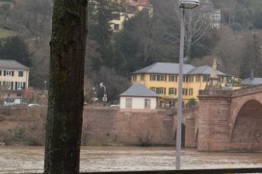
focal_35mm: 130
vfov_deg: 10.5
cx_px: 458
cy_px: 64
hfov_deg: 14.1
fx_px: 945
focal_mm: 23
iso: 400
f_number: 7.1
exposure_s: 1/200
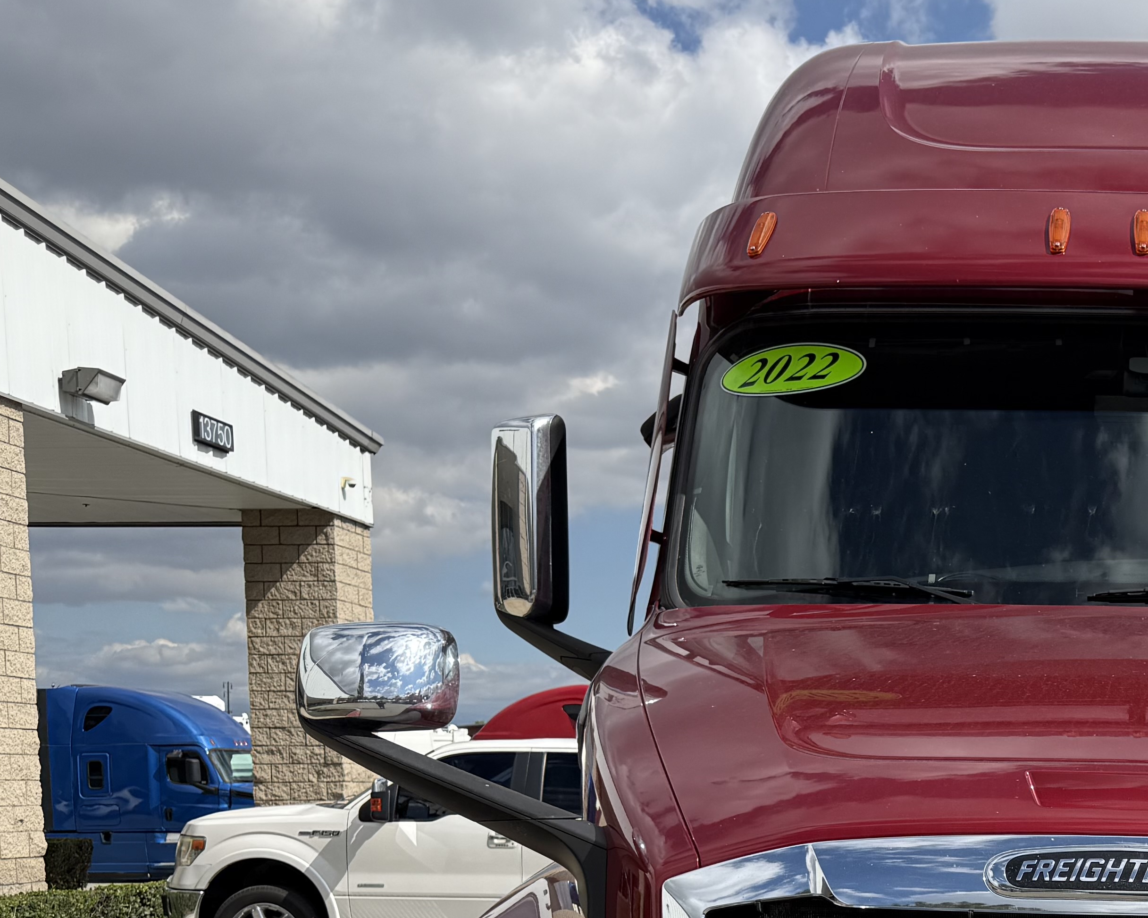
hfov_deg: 31.4
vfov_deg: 26.1
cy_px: 923
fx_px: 1869
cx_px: 1167
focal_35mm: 55
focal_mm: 6.76
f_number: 1.78
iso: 80
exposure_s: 1/5714
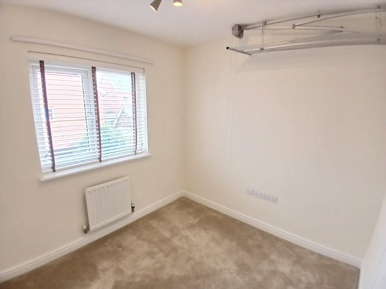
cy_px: 144
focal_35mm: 17
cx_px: 193
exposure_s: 1/50
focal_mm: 1.4
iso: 100
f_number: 2.2
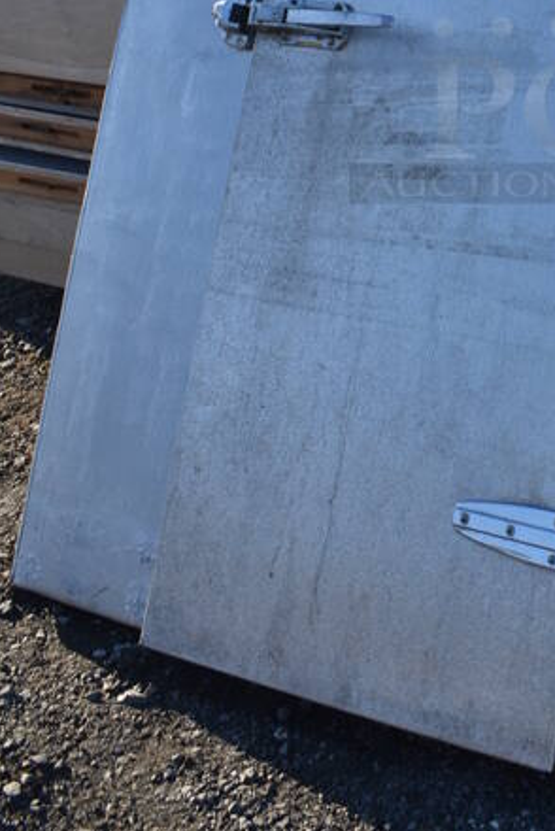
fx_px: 1293
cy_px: 105
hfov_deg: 23.2
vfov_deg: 33.9
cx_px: 561
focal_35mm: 56
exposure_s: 1/250
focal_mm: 18
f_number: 8
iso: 180
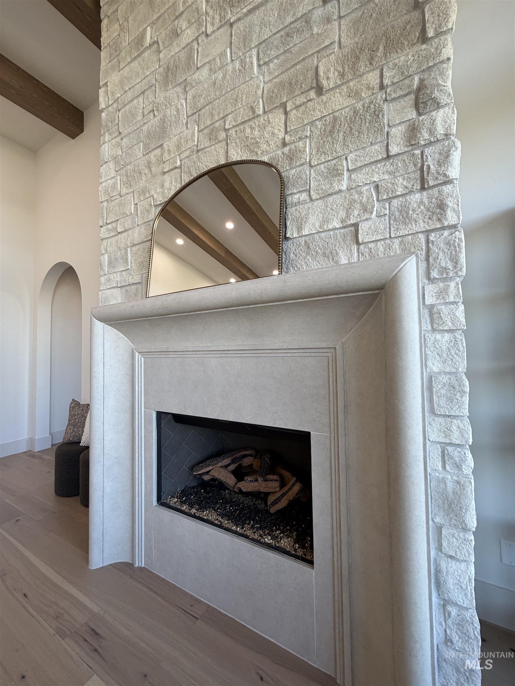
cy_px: 343
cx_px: 258
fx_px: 278
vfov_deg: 102.1
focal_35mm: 14
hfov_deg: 85.7
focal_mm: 2.22
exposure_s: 1/121
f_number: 2.2
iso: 160
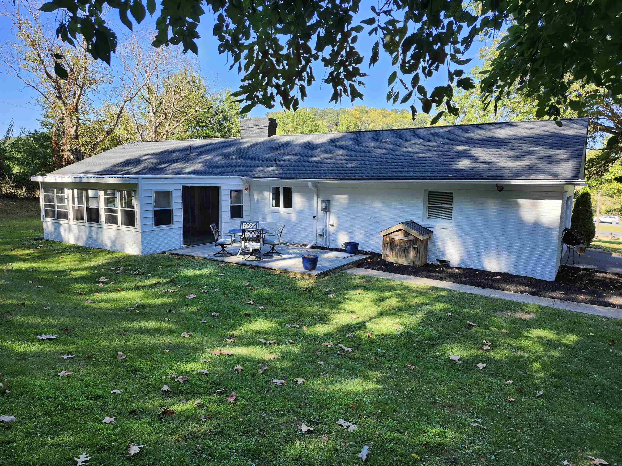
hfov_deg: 73.9
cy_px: 233
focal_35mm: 23
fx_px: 413
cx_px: 311
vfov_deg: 58.9
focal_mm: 5.54
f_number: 1.8
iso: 25
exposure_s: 1/261
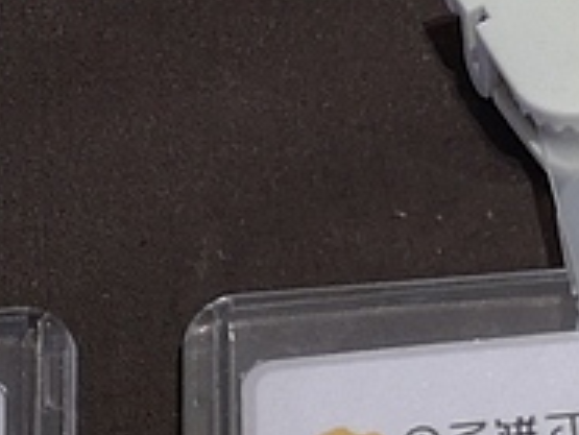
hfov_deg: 10.3
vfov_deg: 7.8
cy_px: -147
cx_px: 754
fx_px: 3130
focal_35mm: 187
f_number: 1.8
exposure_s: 1/100
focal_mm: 3.95
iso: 80
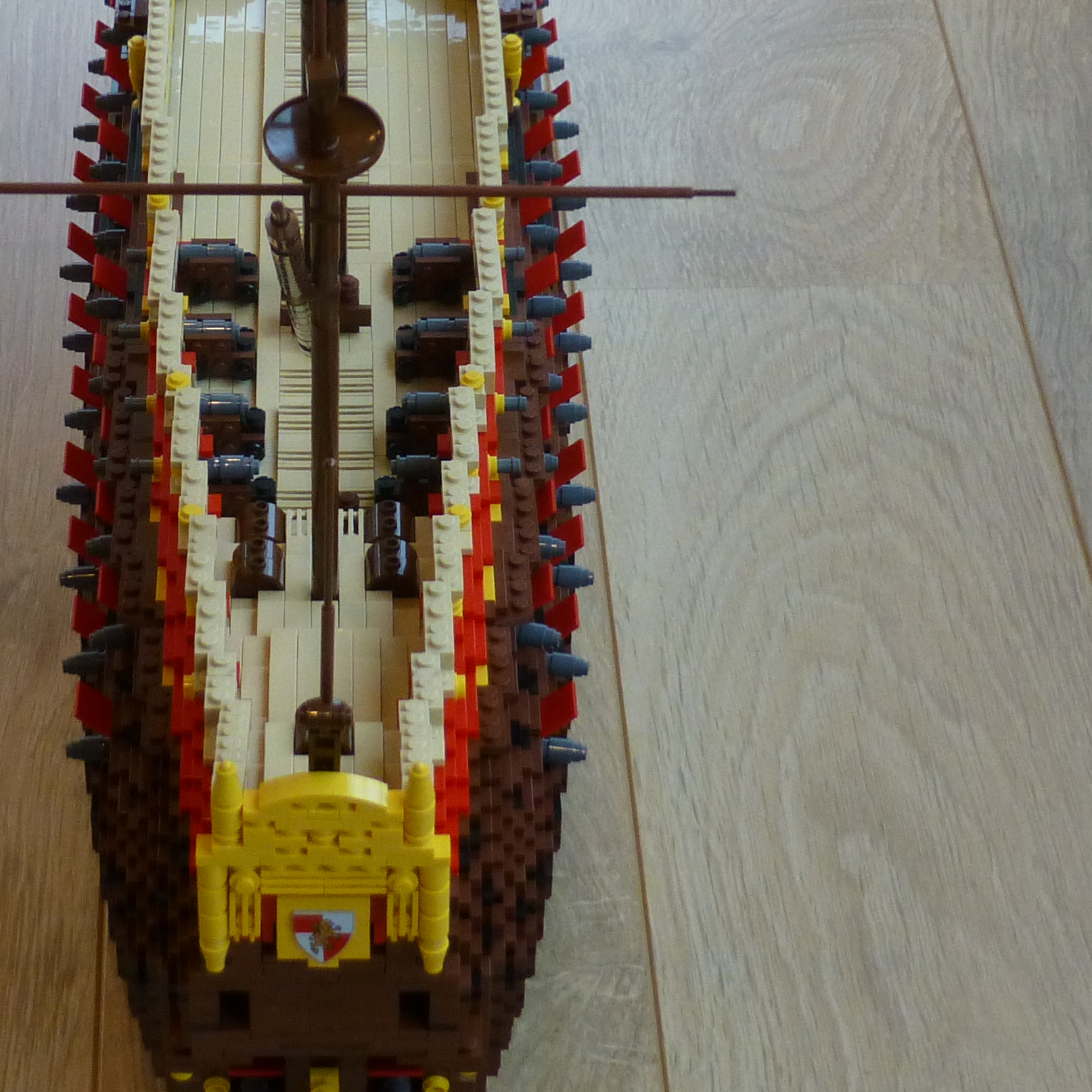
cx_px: 304
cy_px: 385
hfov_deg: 17.8
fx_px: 3462
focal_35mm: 97
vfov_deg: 17.9
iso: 250
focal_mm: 7.4
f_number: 3.9
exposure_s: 1/60
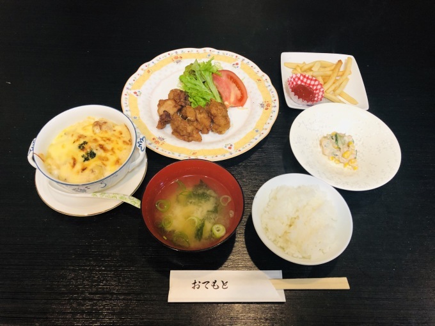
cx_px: 218
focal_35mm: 28
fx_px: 352
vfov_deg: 49.7
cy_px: 163
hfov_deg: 63.4
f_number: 1.8
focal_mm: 3.99
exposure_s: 1/15
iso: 50
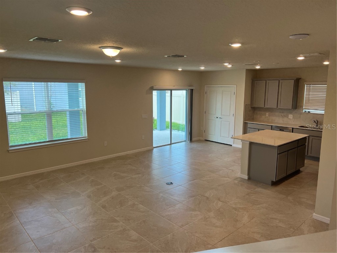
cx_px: 168
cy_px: 126
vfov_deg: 53.1
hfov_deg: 67.3
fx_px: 253
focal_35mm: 26
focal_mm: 5.7
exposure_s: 1/120
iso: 40
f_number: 1.5
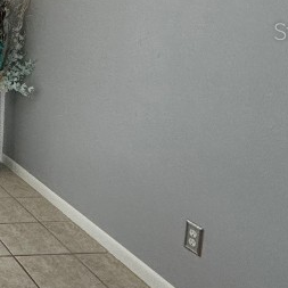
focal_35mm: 50
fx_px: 471
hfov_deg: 22.9
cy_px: 31
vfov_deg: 32.4
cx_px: -201
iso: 100
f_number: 2.2
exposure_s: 1/120
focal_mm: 2.22
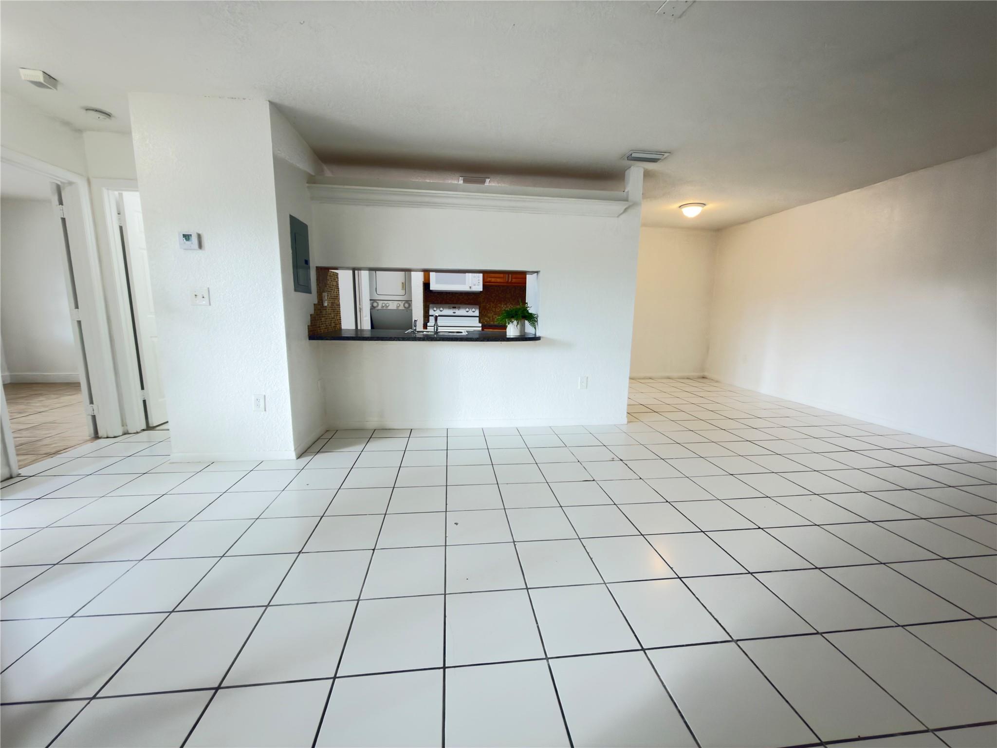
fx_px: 403
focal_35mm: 14
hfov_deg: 102.1
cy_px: 374
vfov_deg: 85.7
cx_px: 498
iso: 200
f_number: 2.2
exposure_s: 1/30
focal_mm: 2.22
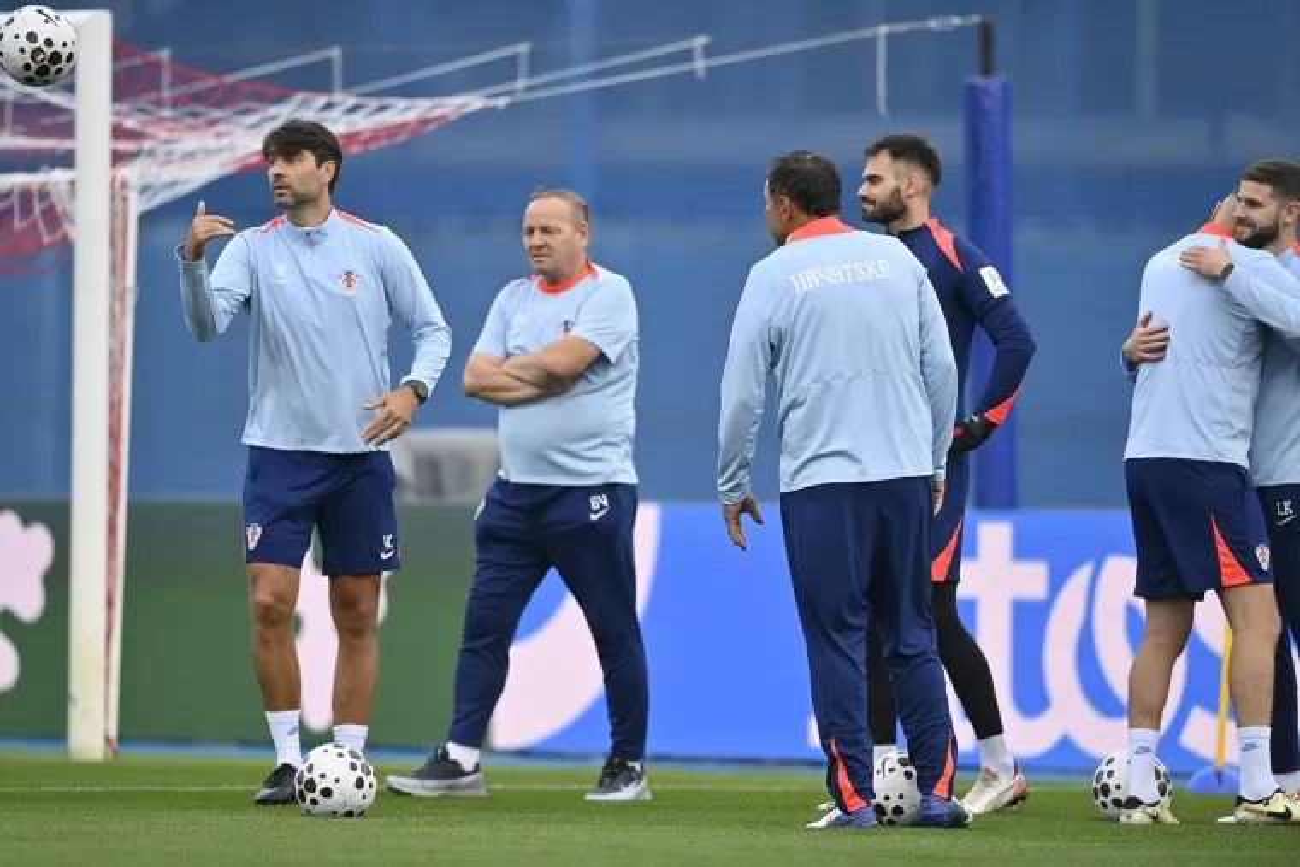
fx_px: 14446
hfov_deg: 5.2
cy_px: 434
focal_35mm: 400
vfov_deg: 3.4
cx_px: 650
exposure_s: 1/4000
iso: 1250
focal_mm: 400
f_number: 2.8
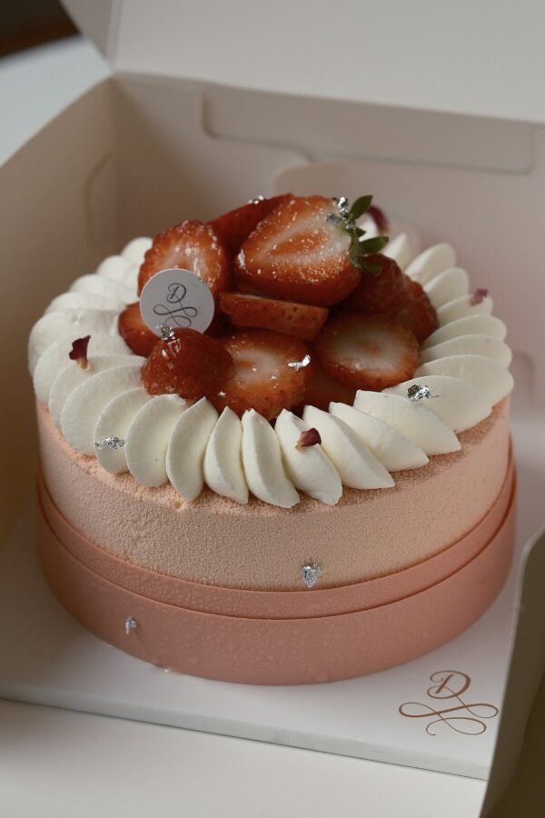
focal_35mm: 84
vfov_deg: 24.2
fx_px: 1907
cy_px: 409
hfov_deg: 16.3
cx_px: 272
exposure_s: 1/1000
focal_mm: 56
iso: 800
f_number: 2.8
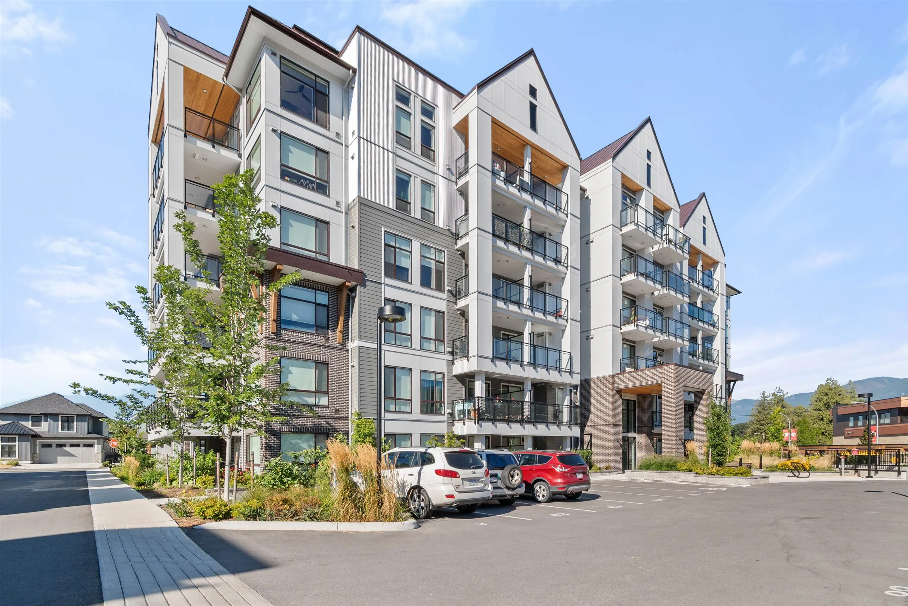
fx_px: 378
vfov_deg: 77.3
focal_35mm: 15
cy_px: 303
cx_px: 454
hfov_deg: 100.4
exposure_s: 1/800
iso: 250
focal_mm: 10
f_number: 7.1
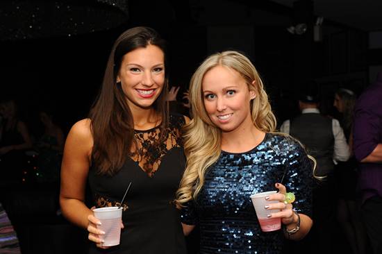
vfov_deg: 21.9
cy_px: 127
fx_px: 657
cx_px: 191
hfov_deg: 32.4
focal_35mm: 62
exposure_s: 1/250
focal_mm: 62
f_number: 8
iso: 1100
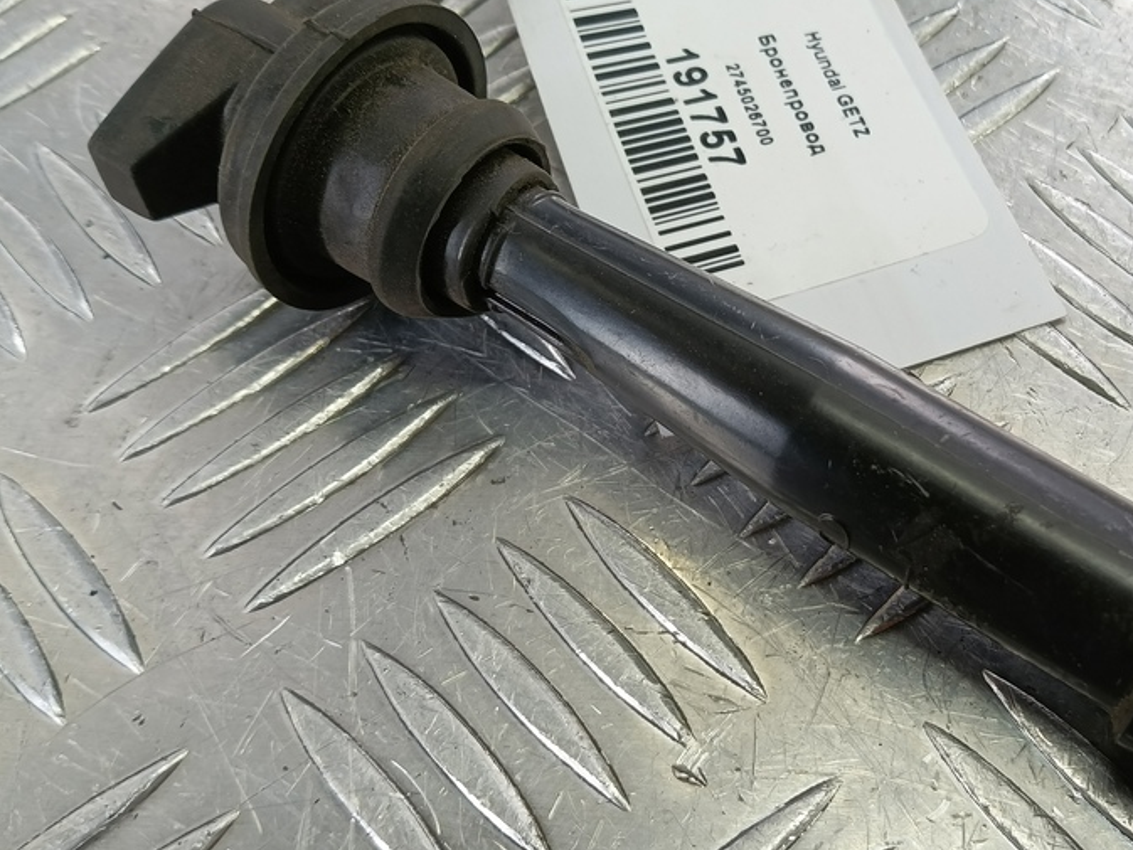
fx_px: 1146
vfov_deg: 40.7
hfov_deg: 50.8
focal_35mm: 35
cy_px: 399
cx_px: 822
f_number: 1.6
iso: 86
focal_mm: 4.11
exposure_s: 1/50
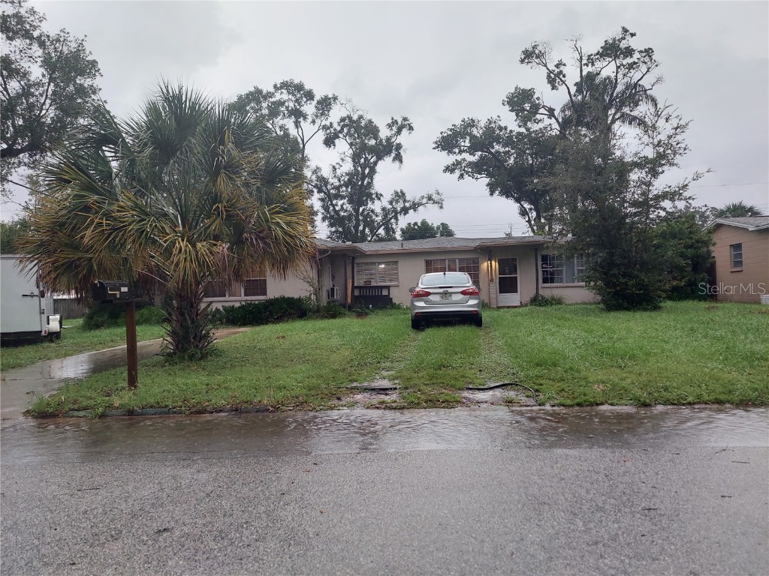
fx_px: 533
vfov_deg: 56.8
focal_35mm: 24
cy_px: 288
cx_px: 384
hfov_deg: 71.6
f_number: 1.8
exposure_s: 1/60
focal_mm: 5.23
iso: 125
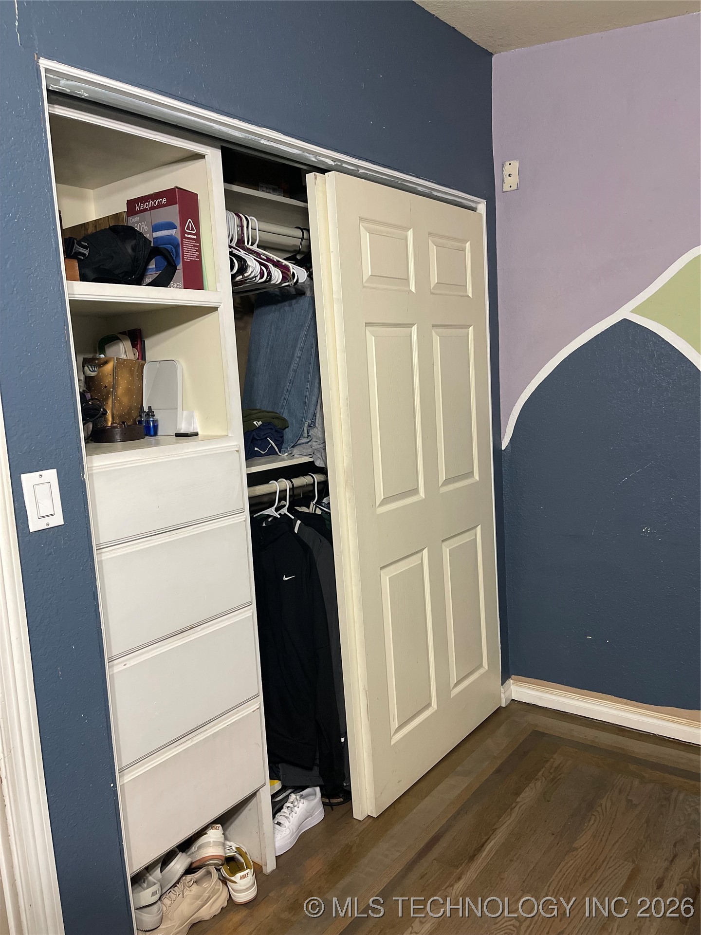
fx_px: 702
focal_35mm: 26
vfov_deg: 67.3
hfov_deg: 53.1
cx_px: 350
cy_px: 468
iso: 320
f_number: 1.6
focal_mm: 5.1
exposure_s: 1/60
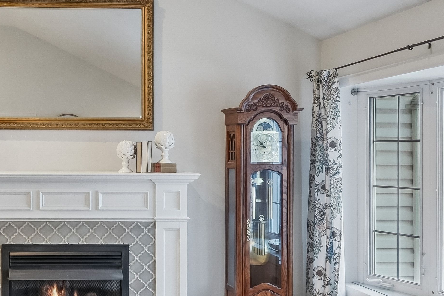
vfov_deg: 27.0
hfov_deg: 37.5
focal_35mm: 50
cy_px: 154
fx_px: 617
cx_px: 61
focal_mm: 8
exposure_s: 1/2.5
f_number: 8
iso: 400
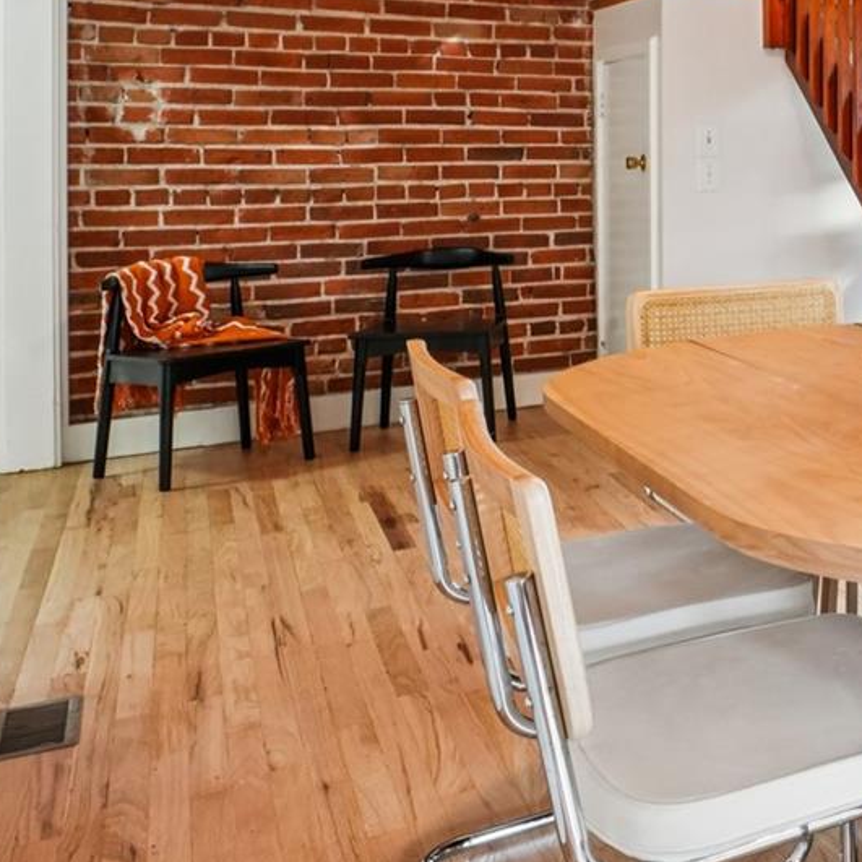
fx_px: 1191
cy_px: 149
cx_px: 1274
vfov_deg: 38.0
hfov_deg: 27.8
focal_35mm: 42
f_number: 8
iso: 800
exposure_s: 1/20
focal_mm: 11
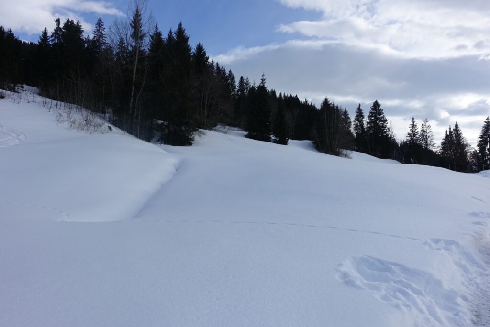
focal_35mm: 24
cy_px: 164
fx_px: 327
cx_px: 245
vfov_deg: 53.2
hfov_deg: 73.7
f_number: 5.6
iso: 125
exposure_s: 1/640
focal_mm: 8.8
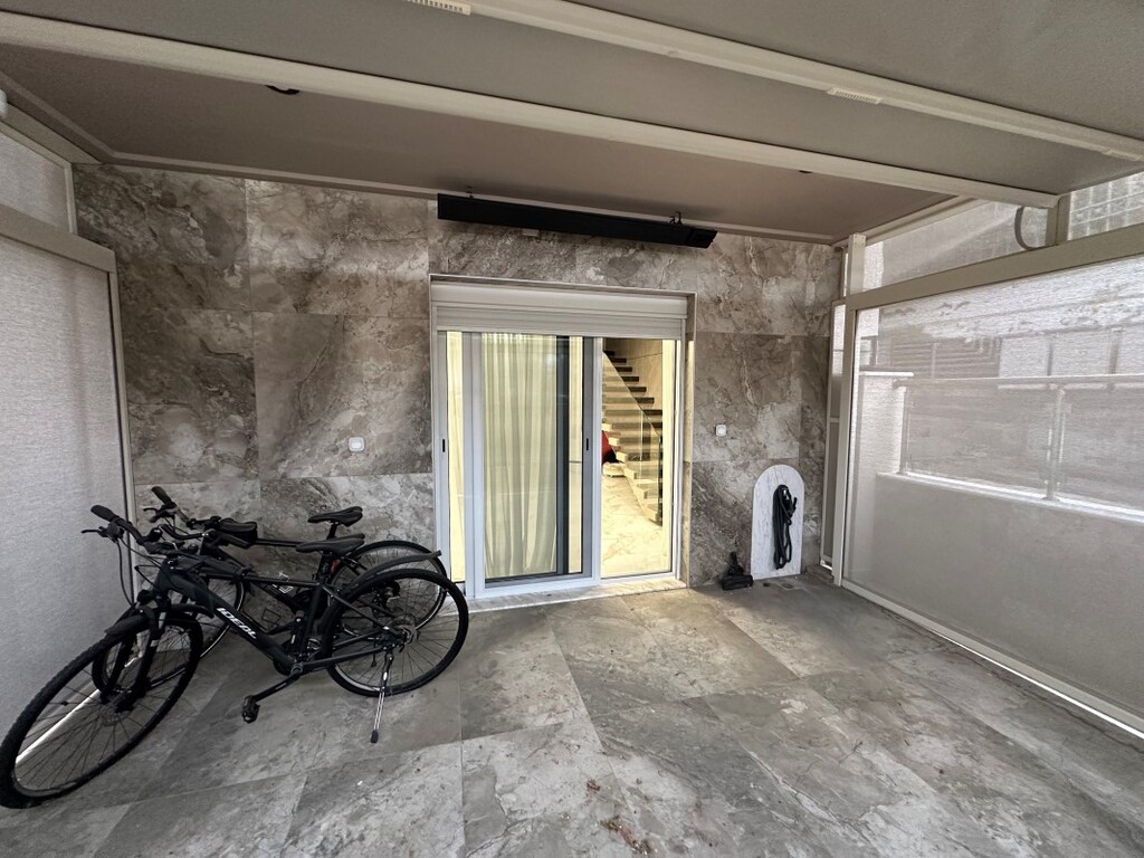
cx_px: 572
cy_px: 429
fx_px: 463
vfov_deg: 85.7
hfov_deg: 102.1
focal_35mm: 14
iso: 400
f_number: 2.2
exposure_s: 1/60
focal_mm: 2.22
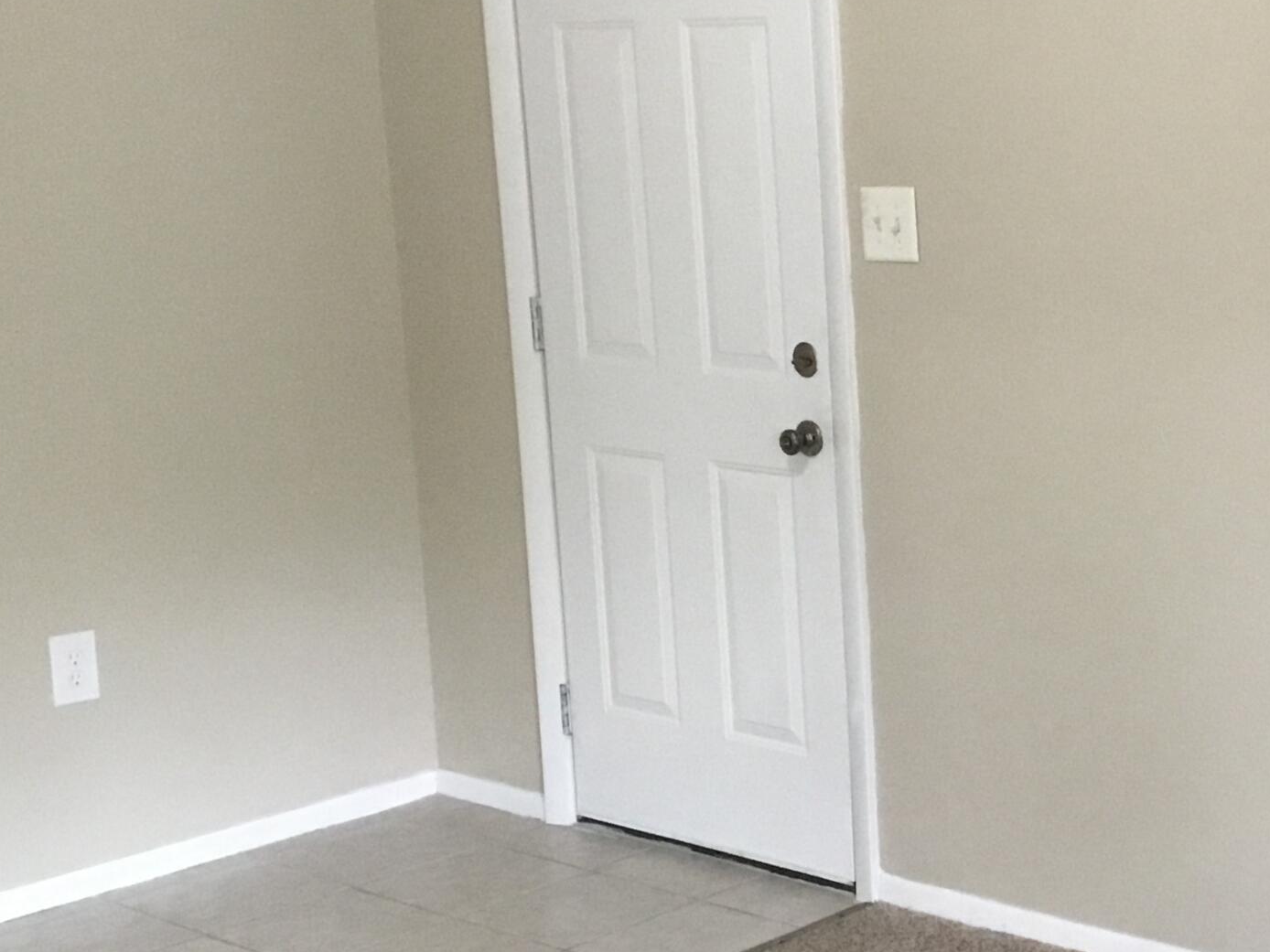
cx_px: 1197
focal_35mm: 67
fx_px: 2458
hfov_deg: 27.7
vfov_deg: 21.9
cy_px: 549
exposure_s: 1/24
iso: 250
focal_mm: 3.3
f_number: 2.4
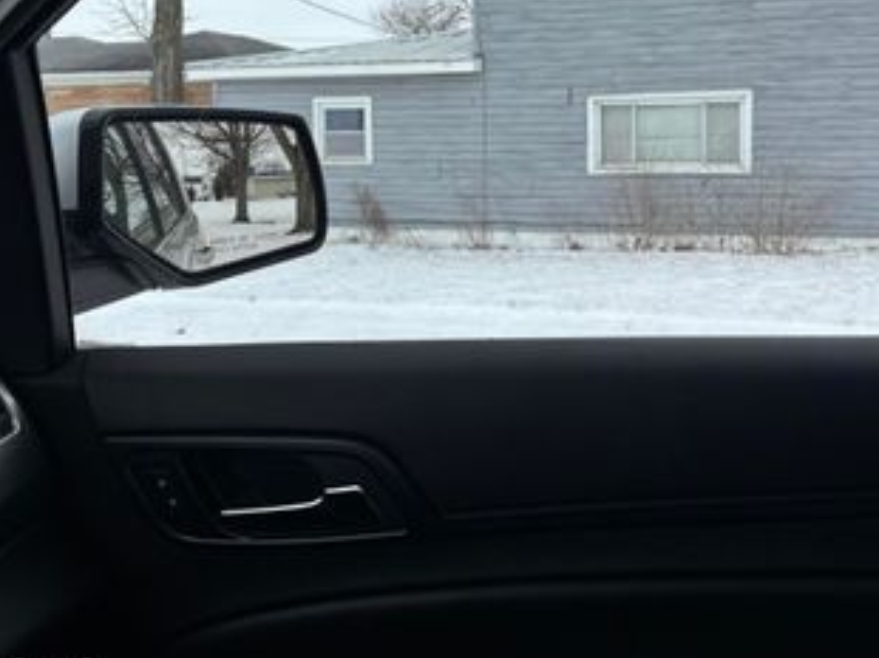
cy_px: 189
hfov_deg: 44.5
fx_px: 1066
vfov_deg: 33.8
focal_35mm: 42
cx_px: 544
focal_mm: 5.96
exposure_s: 1/1984
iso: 50
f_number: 1.6
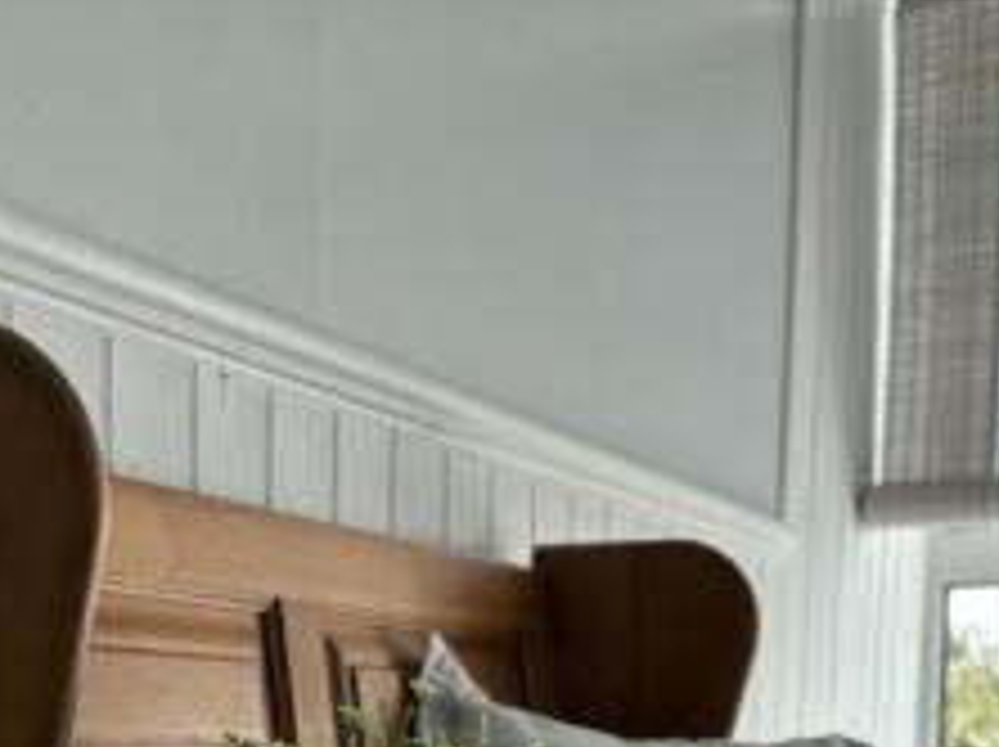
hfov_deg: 30.7
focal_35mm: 63
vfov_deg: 21.1
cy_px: 965
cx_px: 425
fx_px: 1816
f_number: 1.78
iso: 64
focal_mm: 6.86
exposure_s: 1/165
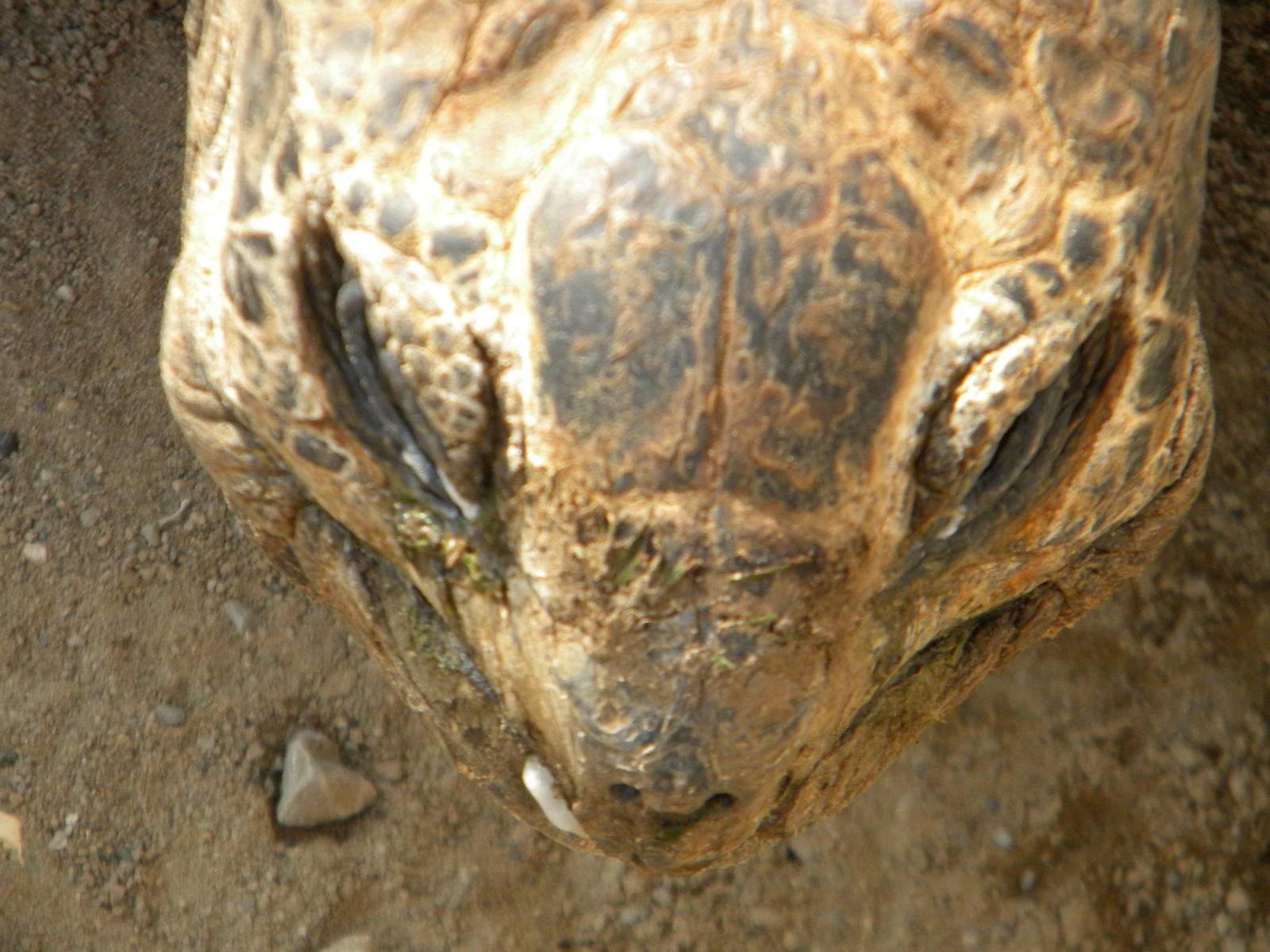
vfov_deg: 6.6
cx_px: 635
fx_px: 8292
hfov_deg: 8.8
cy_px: 476
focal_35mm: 226
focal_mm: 41
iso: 272
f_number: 5.4
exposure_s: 1/500
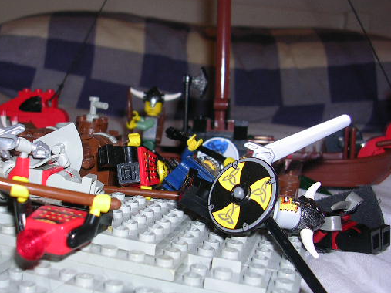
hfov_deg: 39.4
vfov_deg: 30.3
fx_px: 542
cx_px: 150
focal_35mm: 48
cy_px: 150
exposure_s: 1/60.1
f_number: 2.8
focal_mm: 5.8
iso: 50
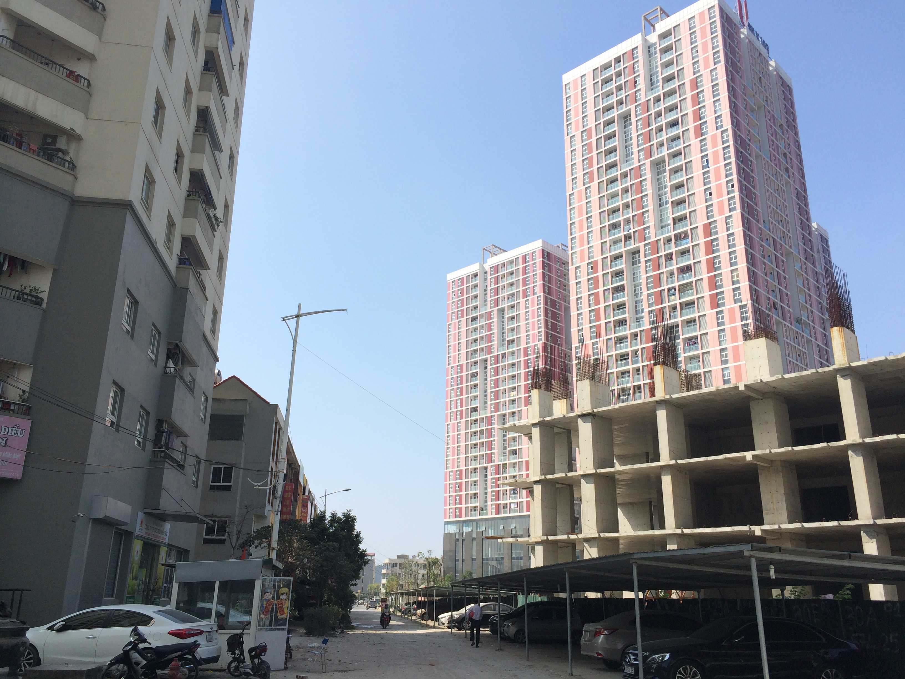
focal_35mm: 30
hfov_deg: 60.0
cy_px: 340
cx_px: 452
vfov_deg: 46.8
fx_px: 784
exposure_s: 1/1709
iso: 40
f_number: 2.2
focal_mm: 4.12
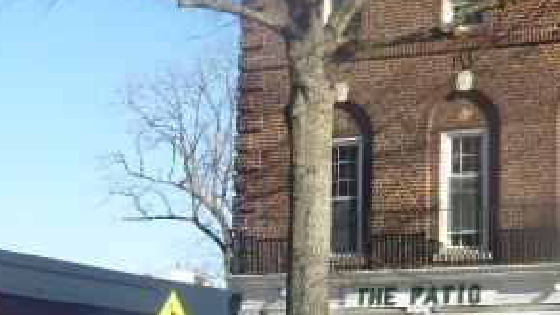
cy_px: 134
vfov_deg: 12.3
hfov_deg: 21.4
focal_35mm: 98
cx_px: 478
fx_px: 1455
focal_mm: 7.3
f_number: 4.6
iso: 100
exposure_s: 1/200
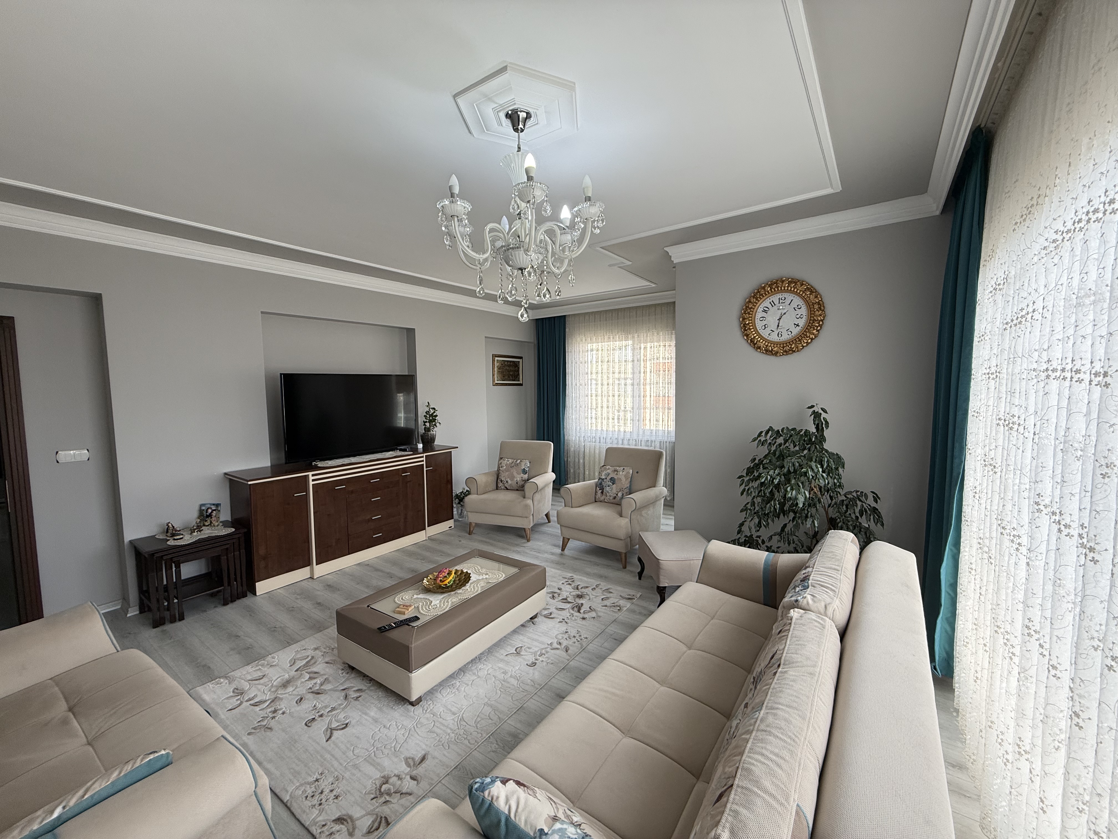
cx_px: 559
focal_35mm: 14
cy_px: 420
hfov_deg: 102.1
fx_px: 452
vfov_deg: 85.7
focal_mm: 2.22
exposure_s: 1/100
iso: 80
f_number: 2.2
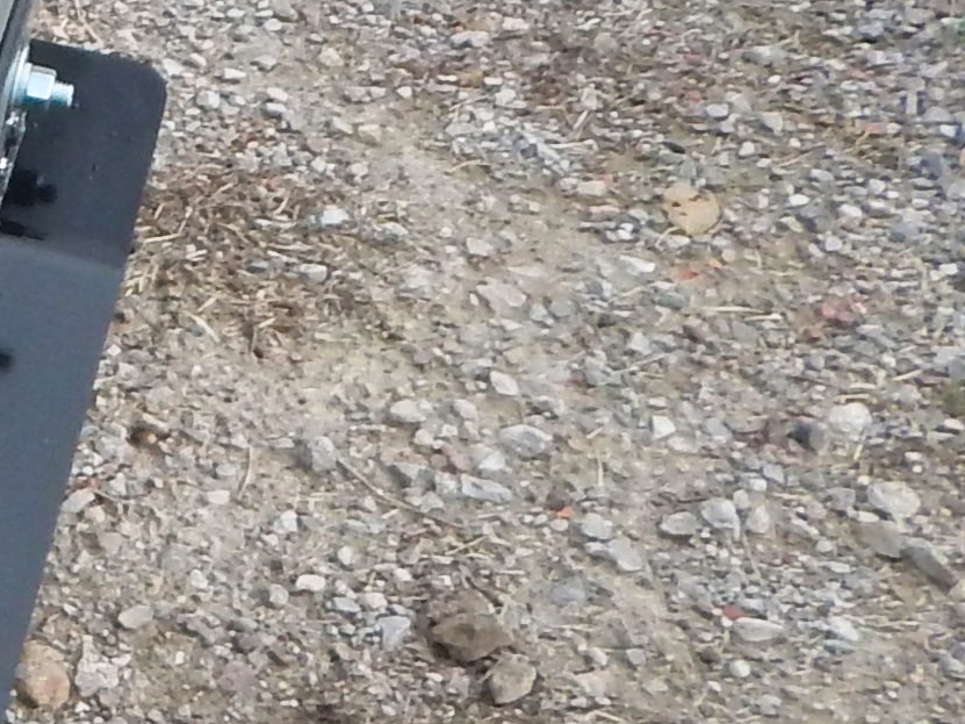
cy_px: -64
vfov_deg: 12.0
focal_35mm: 122
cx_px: -1560
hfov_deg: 12.0
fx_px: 3401
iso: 125
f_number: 3
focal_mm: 4
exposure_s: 1/640
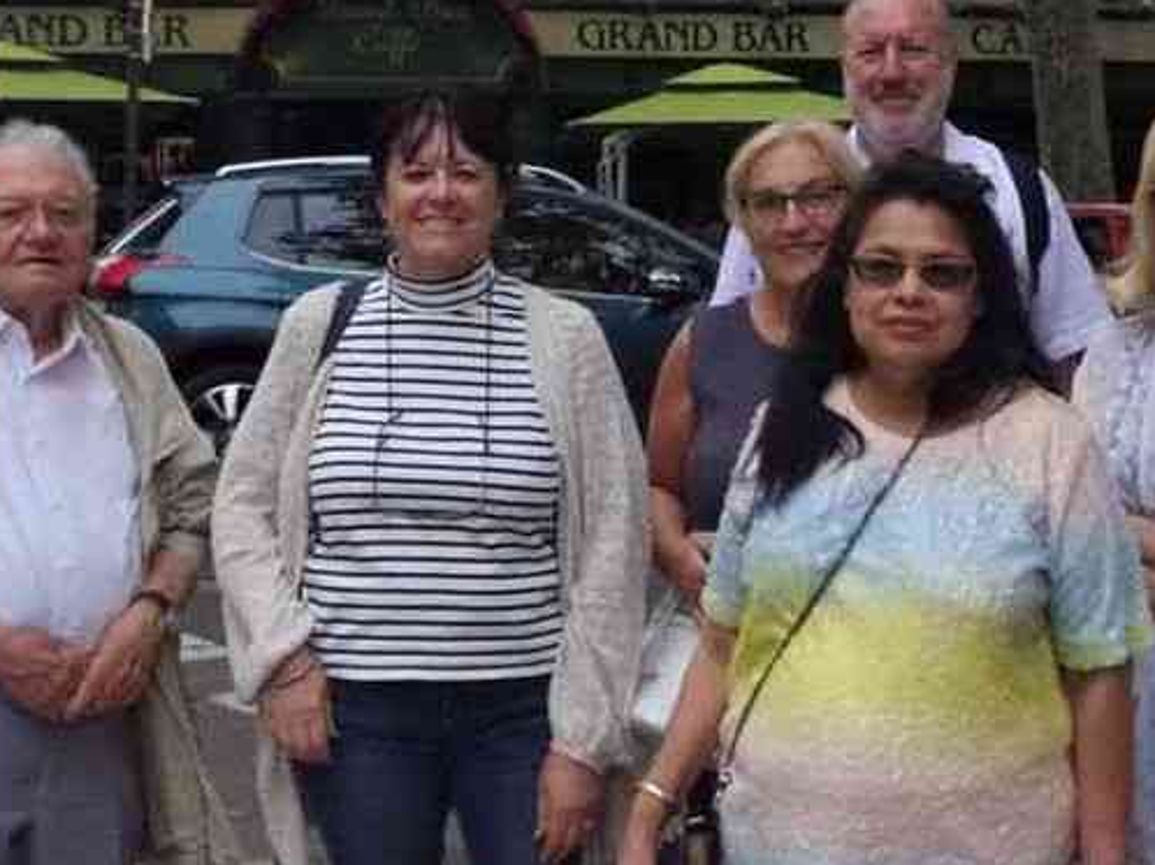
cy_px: 191
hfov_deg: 28.3
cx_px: 814
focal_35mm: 68
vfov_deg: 21.4
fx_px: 2268
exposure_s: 1/1250
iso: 3200
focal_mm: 24.38
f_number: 10
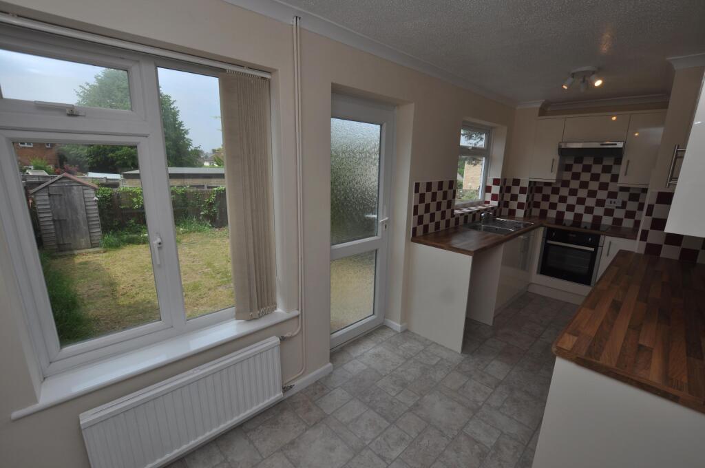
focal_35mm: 15
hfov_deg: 100.5
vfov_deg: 77.2
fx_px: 293
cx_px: 352
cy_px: 234
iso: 200
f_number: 10
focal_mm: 10
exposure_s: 1/200
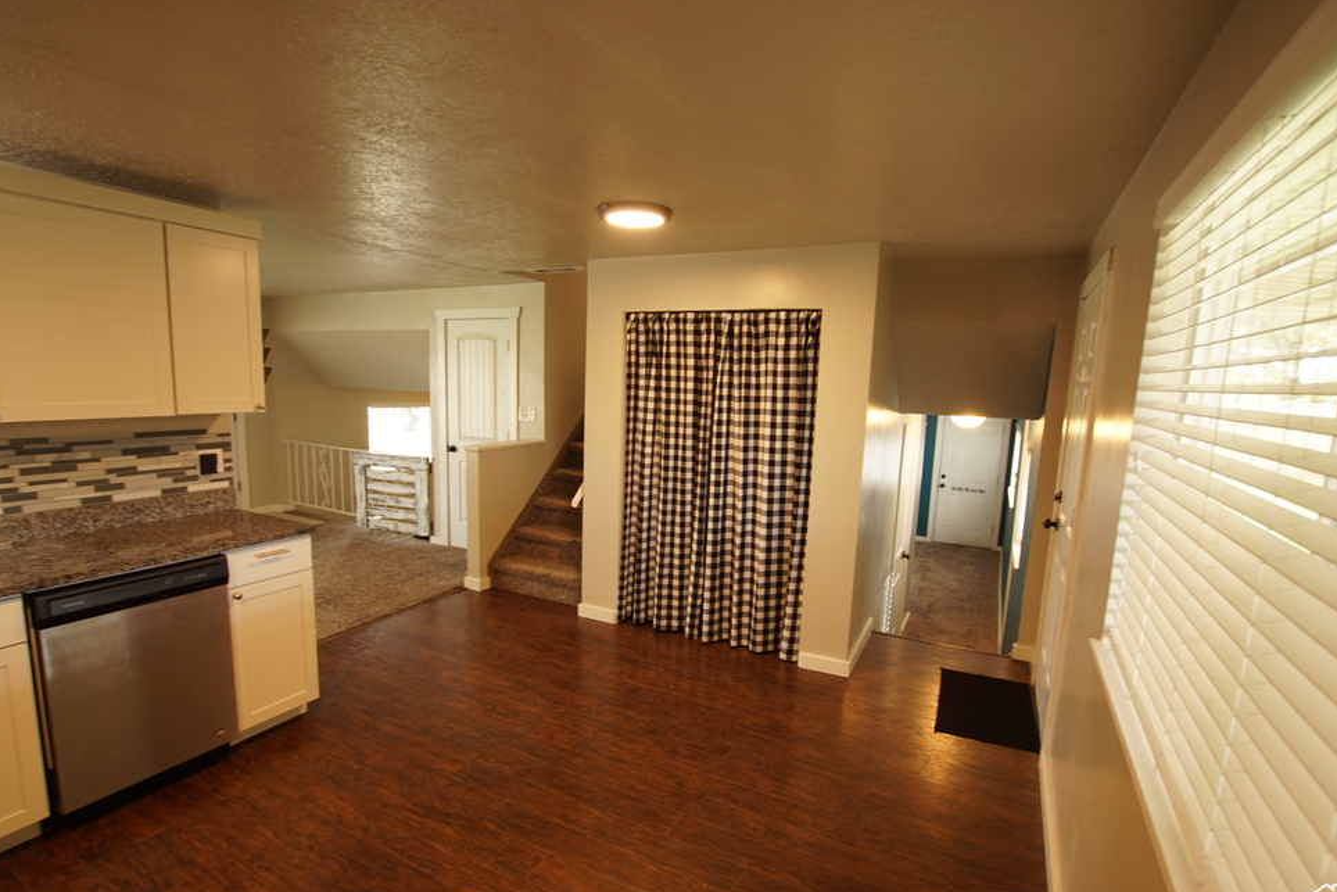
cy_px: 470
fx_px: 651
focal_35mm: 18
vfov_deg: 68.8
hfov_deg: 91.5
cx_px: 653
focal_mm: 11
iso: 100
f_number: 4
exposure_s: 1/6
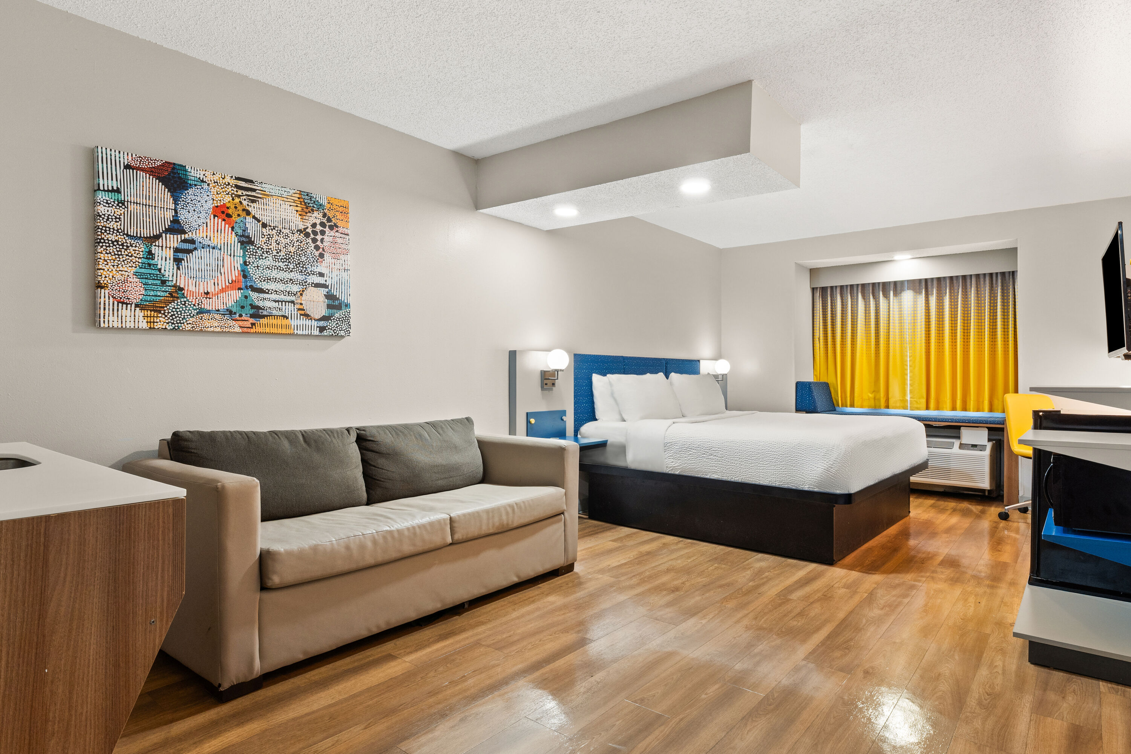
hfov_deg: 89.1
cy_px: 377
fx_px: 575
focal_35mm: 18
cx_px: 566
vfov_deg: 66.5
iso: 250
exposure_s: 1/1.25
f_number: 8
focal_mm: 12.2
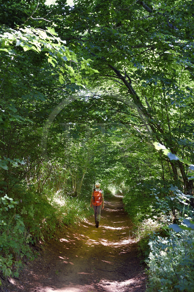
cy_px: 146
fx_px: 356
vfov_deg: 44.5
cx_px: 97
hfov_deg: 30.5
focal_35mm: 44
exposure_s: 1/40
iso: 200
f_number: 5
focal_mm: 44
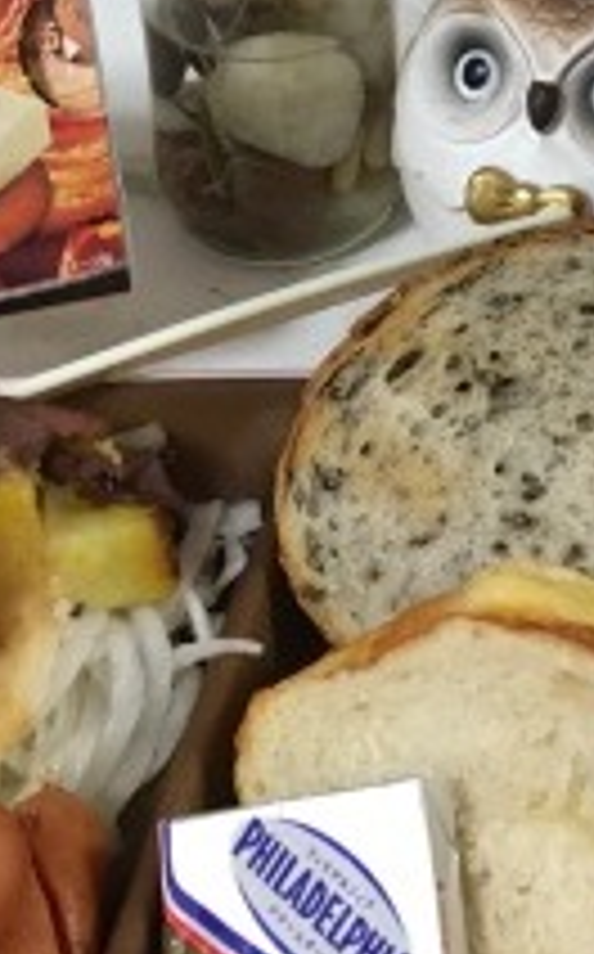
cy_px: 162
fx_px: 2260
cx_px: 302
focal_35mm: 87
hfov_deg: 15.0
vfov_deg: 23.4
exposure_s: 1/30
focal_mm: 4.15
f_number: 2.2
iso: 200
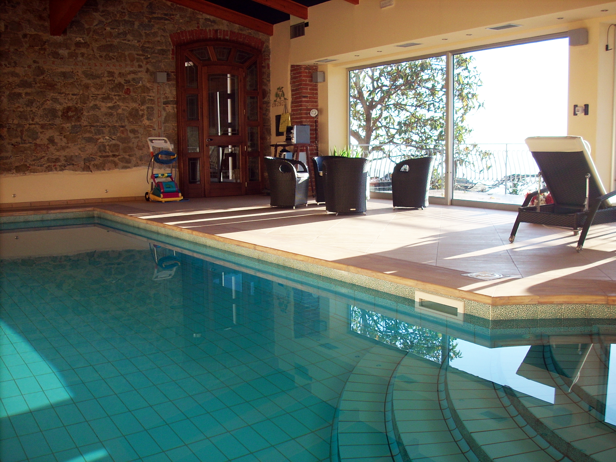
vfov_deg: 38.7
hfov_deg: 50.1
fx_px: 658
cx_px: 308
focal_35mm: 37
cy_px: 231
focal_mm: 6.2
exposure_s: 1/155
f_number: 2.8
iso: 64
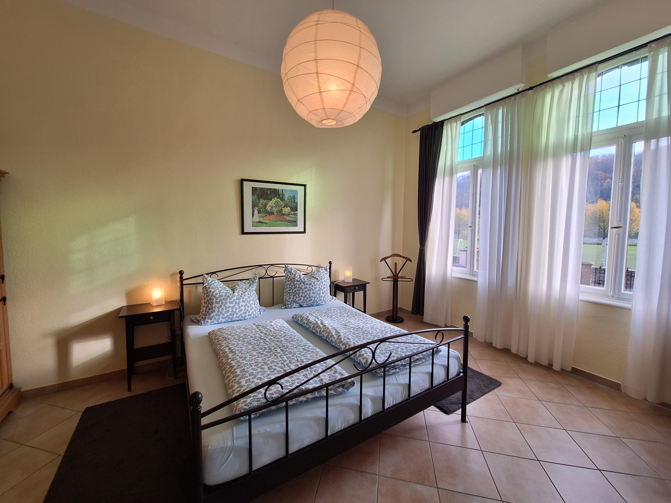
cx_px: 336
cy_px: 252
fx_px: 252
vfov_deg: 89.9
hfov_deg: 106.2
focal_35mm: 13
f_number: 2.2
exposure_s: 1/100
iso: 50
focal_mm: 1.74
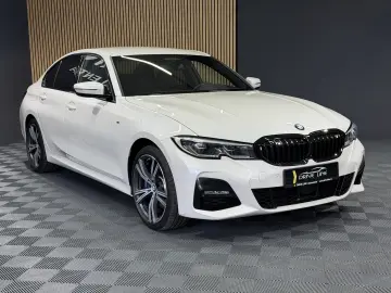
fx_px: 542
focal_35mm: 48
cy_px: 146
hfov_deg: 39.7
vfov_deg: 30.3
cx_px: 196
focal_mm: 6.76
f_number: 1.78
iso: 80
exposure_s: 1/100
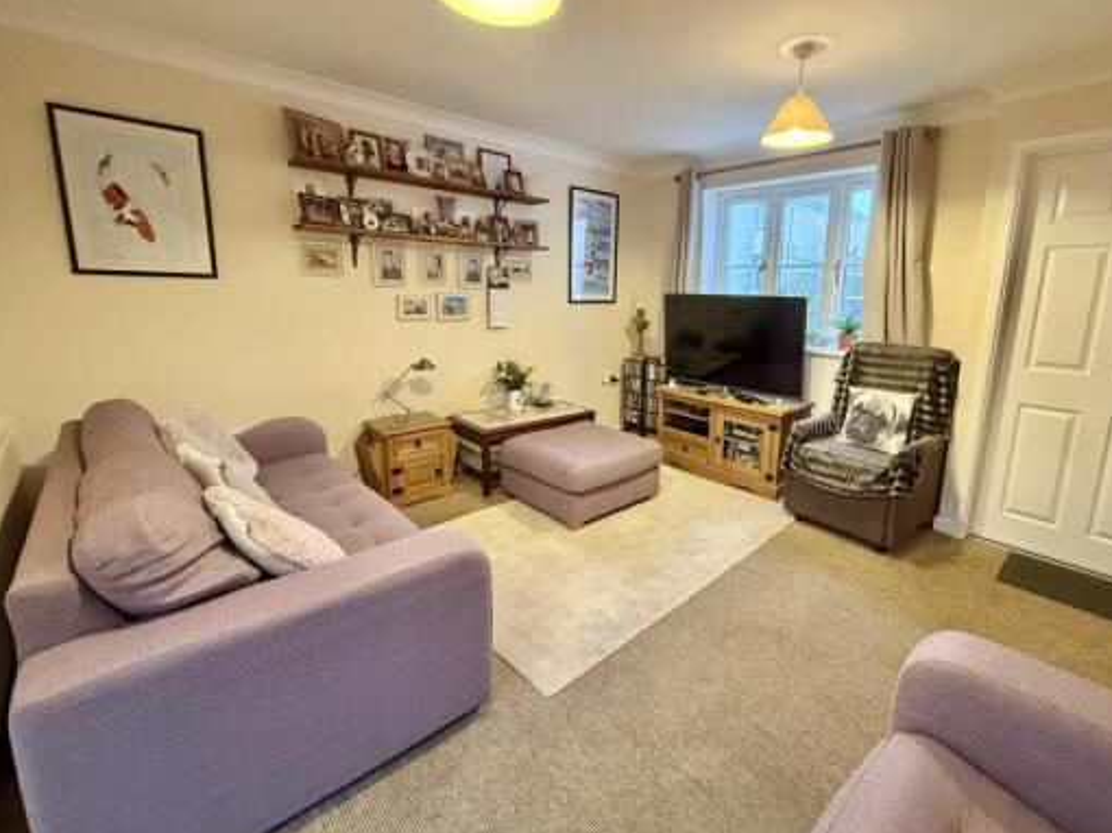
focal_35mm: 16
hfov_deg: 94.0
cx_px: 627
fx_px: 514
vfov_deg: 77.9
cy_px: 387
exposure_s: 1/50
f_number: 2.2
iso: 640
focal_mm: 2.22
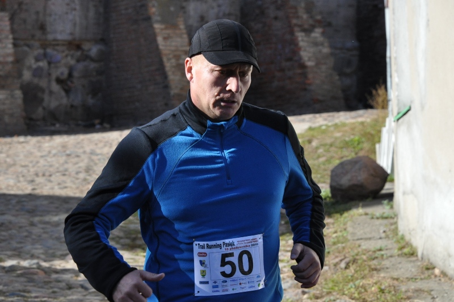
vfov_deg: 10.7
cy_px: 151
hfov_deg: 16.1
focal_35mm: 128
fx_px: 1606
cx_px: 227
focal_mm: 85
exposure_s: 1/1000
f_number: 8
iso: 800
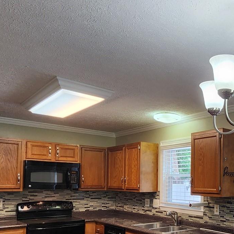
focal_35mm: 34
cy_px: 178
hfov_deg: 42.8
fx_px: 260
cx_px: 225
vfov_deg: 46.6
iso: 125
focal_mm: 2.2
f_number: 2.2
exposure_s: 1/60
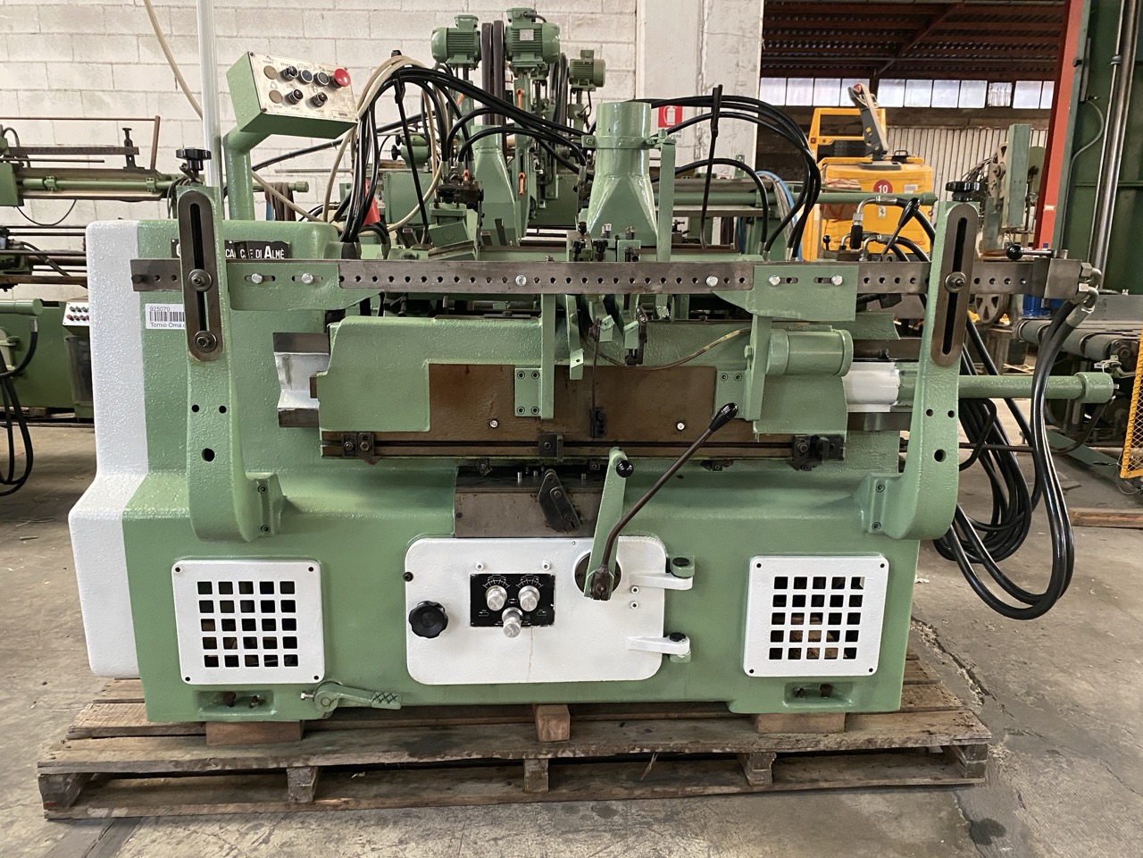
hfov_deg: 67.3
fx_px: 859
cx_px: 572
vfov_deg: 53.1
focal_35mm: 26
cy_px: 429
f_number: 1.8
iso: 500
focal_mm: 4.25
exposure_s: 1/60
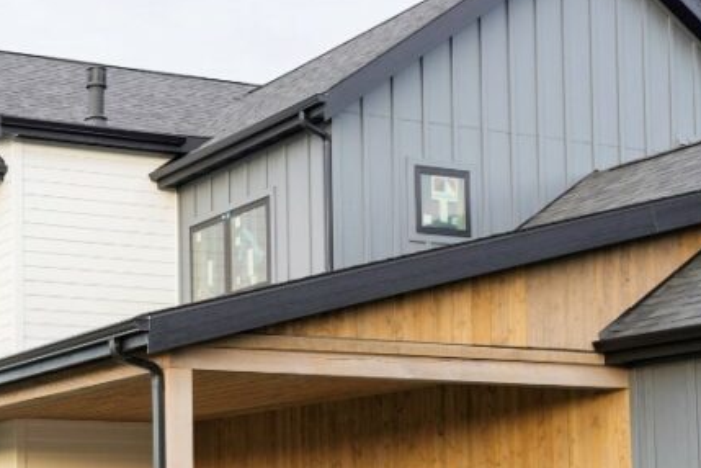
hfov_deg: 26.1
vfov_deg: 18.1
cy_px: 443
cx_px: 18
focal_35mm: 74
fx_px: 1441
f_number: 3.2
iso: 640
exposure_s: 1/1000
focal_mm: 31
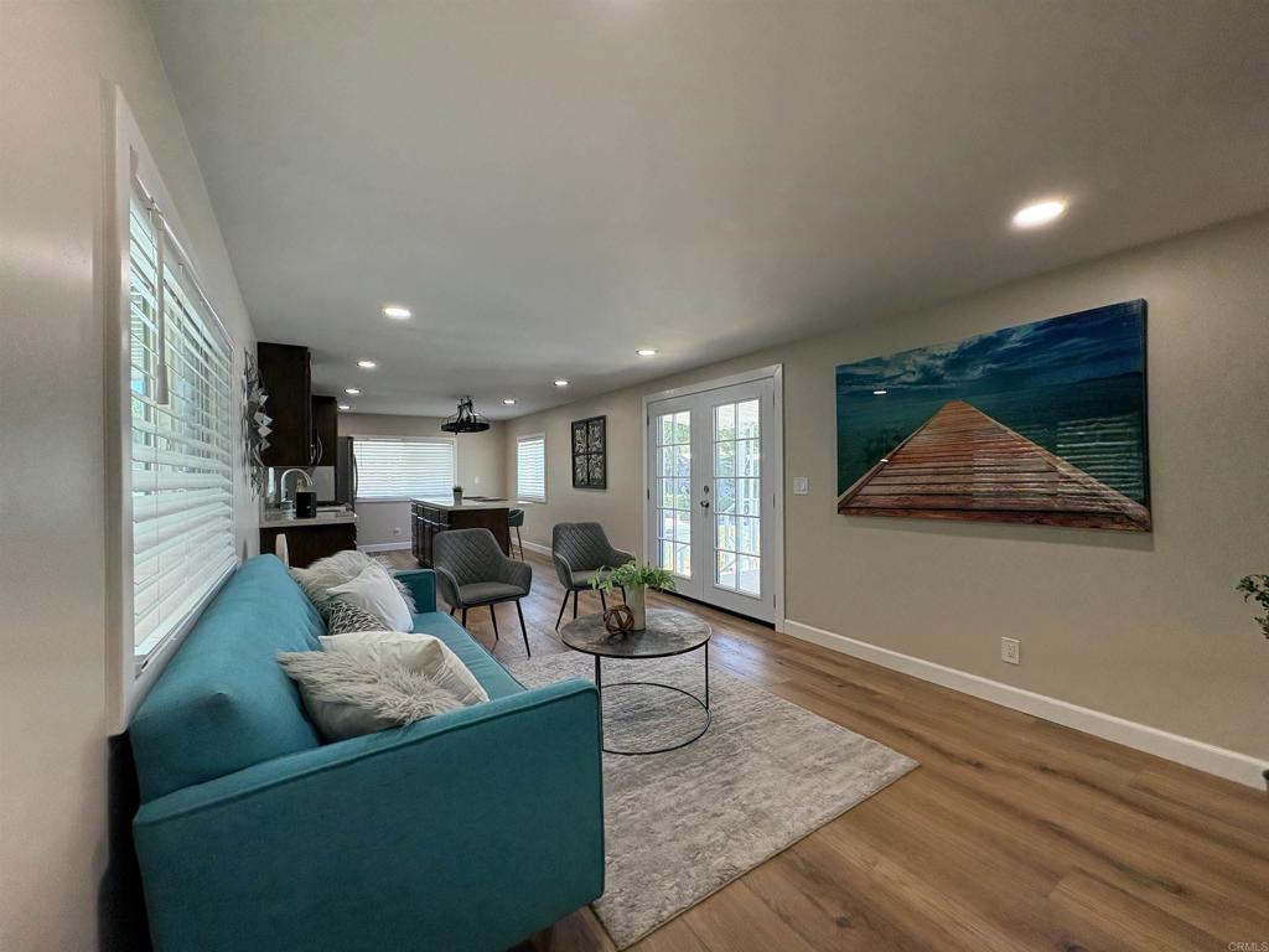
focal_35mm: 14
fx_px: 513
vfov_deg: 85.7
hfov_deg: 102.1
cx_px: 634
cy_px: 476
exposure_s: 1/120
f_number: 2.2
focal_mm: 2.22
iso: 160
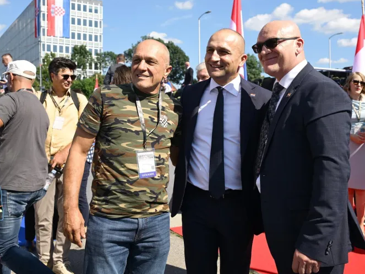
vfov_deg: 44.1
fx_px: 337
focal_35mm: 32
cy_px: 136
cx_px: 205
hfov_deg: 56.7
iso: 320
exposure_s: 1/2000
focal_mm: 29
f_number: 4.5
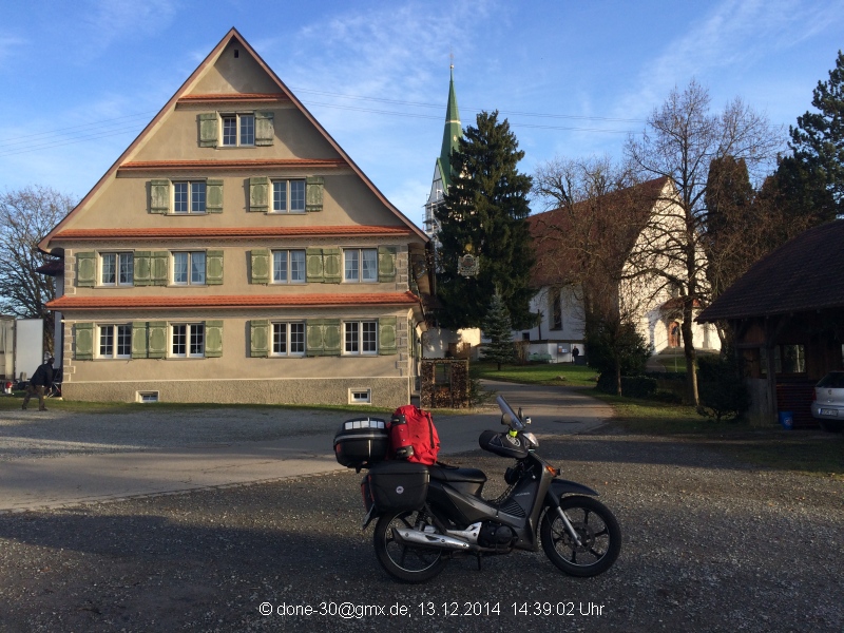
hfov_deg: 61.7
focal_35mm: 29
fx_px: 707
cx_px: 422
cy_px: 316
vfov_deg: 48.2
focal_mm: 4.15
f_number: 2.2
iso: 32
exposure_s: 1/760
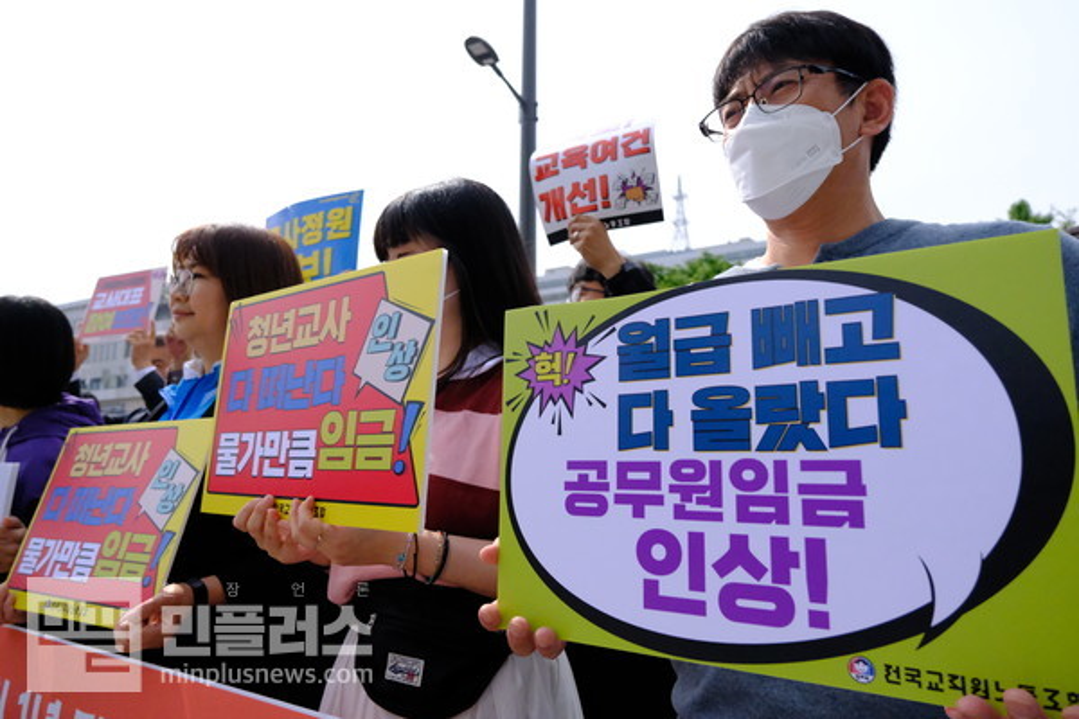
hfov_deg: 73.7
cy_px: 360
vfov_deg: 53.1
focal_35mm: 24
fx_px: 719
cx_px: 540
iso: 6400
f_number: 4
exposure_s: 1/32000
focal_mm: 16
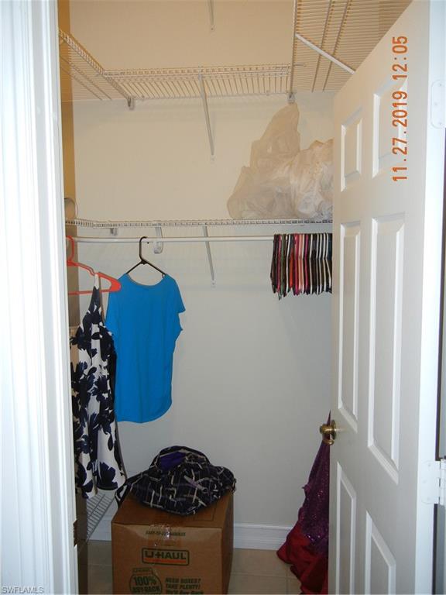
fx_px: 515
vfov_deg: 60.0
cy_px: 298
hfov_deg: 46.8
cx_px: 223
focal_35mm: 30
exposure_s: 1/30
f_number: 3.5
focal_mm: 5.4
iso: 200
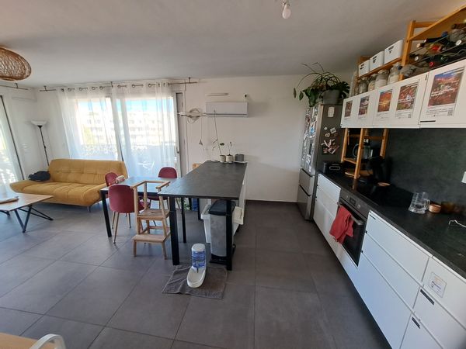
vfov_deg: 89.9
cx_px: 233
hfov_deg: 106.2
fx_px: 175
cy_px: 174
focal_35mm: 13
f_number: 2.2
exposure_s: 1/50
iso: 64
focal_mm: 1.74
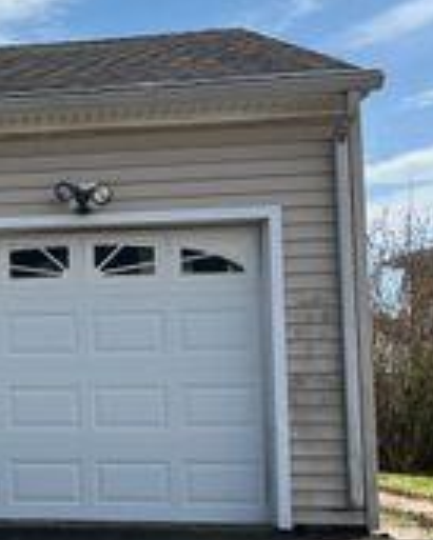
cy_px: 314
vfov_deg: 25.7
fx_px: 1184
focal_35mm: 74
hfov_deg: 17.5
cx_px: -303
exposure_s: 1/4149
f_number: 1.6
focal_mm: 5.1
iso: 50
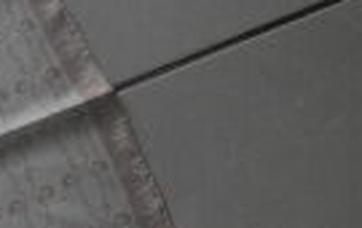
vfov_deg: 9.4
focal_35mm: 139
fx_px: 1374
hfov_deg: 13.8
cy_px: 215
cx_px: -233
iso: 100
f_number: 2.8
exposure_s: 1/60
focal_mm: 6.3
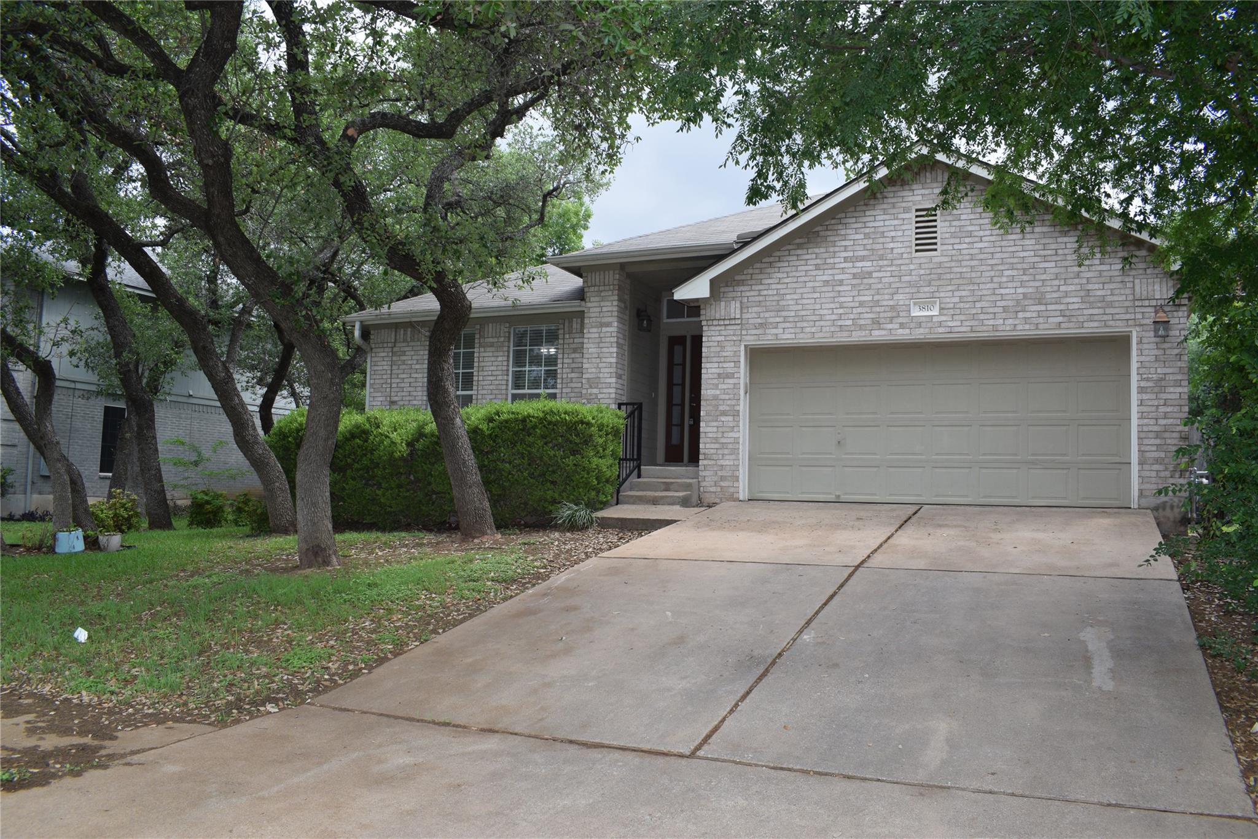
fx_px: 943
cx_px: 629
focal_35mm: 27
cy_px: 420
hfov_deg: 67.4
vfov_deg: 47.9
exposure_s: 1/250
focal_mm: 18
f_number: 8
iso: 360
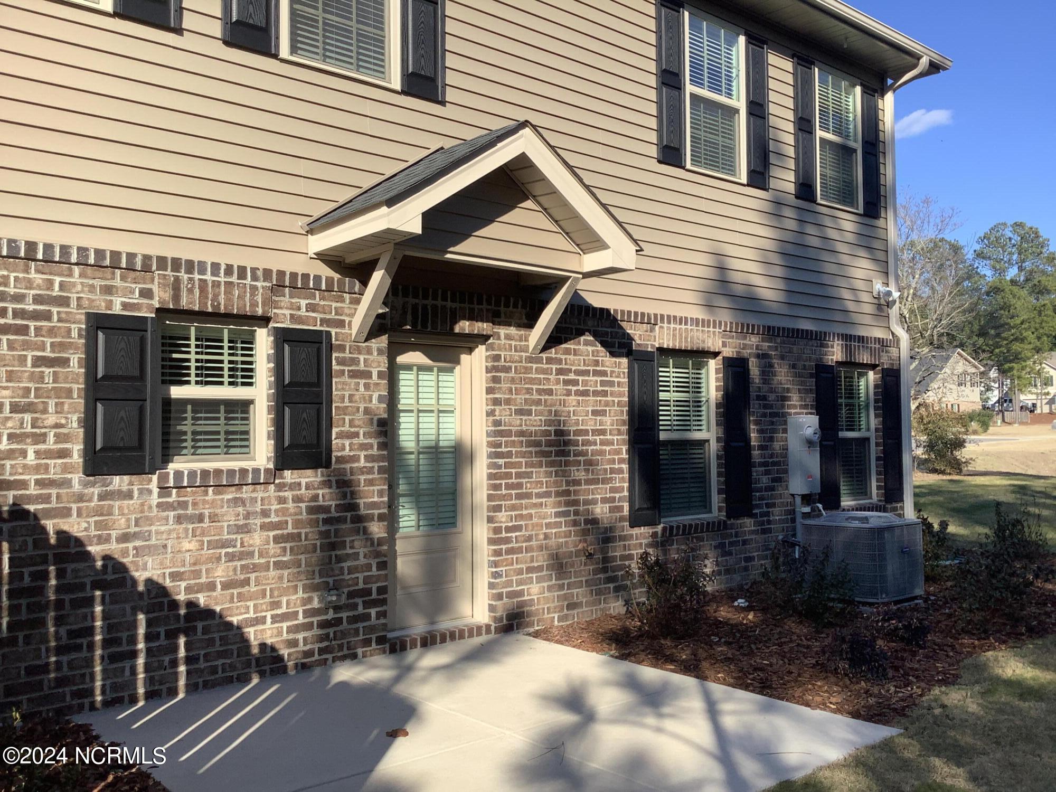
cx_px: 528
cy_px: 396
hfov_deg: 58.4
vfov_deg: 45.4
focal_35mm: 31
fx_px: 946
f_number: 2.4
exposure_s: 1/994
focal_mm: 3.3
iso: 25
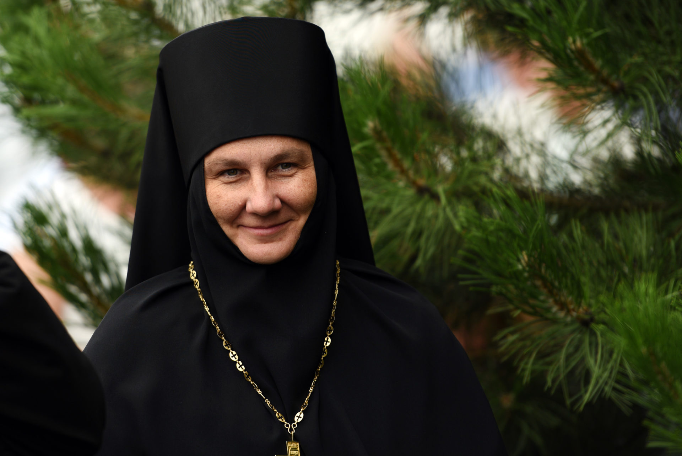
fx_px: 3790
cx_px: 341
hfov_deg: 10.3
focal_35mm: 200
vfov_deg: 6.9
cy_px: 228
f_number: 2.8
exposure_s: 1/500
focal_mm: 200
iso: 100
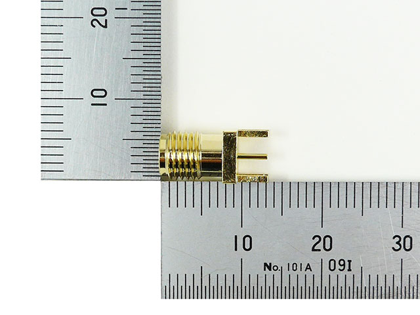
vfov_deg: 49.7
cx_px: 210
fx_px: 340
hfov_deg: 63.4
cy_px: 158
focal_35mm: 28
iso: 100
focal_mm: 6
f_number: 2.8
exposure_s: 1/250
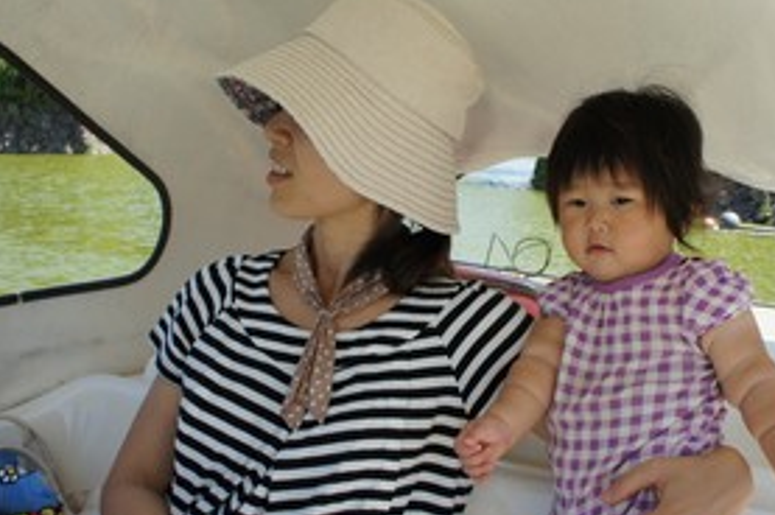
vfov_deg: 34.1
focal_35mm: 39
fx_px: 839
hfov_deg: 49.4
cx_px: 445
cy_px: 258
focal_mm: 18
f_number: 7.1
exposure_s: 1/200
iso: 200
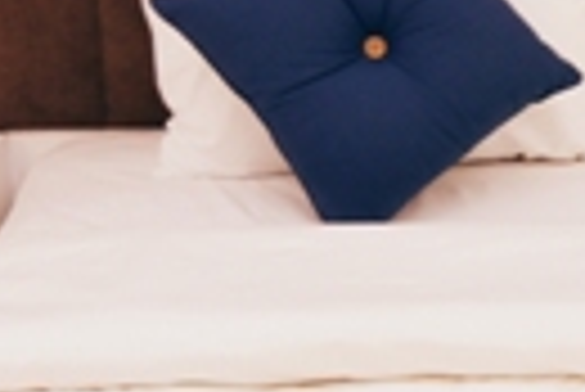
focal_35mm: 110
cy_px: 318
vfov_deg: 12.4
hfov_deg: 18.4
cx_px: 441
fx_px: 1789
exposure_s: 2.5
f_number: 14
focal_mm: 14
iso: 100
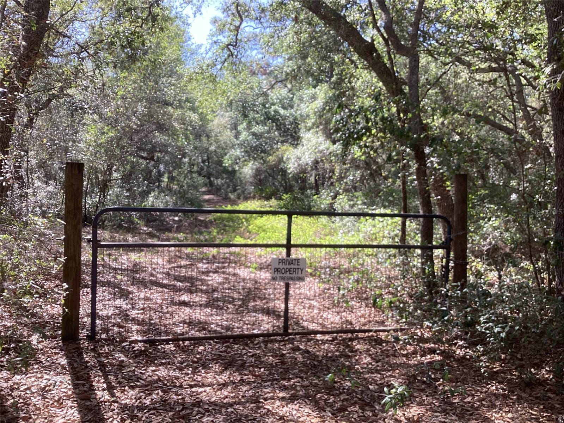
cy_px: 212
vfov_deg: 45.4
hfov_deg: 58.4
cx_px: 282
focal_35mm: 31
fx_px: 505
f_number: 2.4
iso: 25
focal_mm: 3.3
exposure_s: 1/166
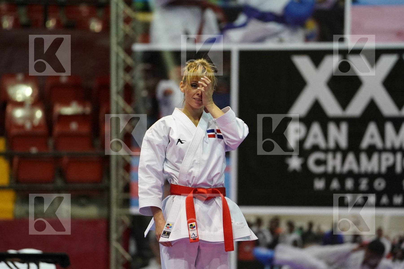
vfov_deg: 4.6
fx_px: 3366
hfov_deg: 6.9
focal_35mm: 300
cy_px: 134
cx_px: 202
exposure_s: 1/320
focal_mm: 200
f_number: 2.8
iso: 3200
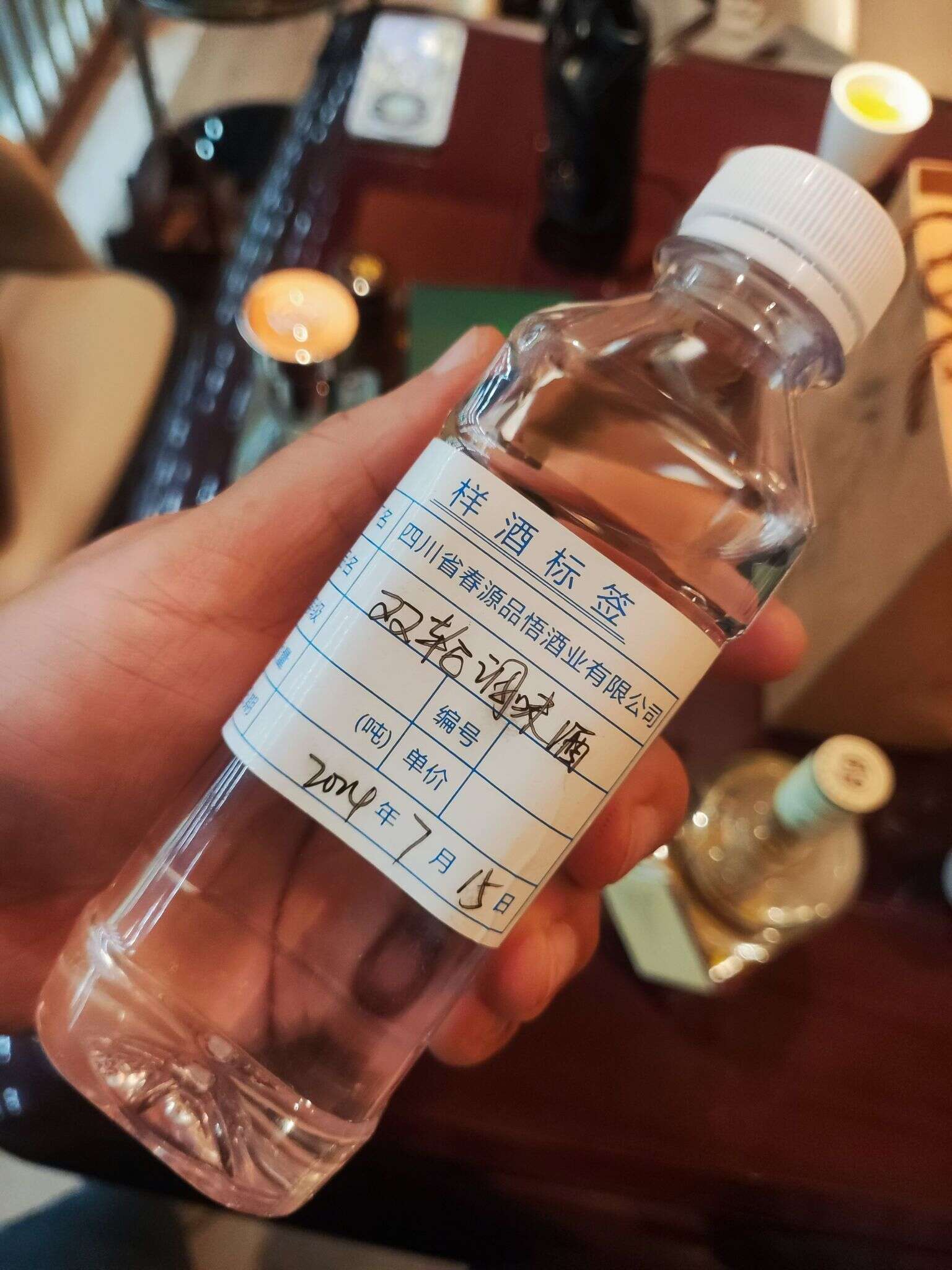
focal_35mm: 25
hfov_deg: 54.9
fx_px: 917
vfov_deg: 69.4
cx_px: 476
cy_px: 635
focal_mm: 4.71
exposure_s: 1/38.6
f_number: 1.79
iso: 800
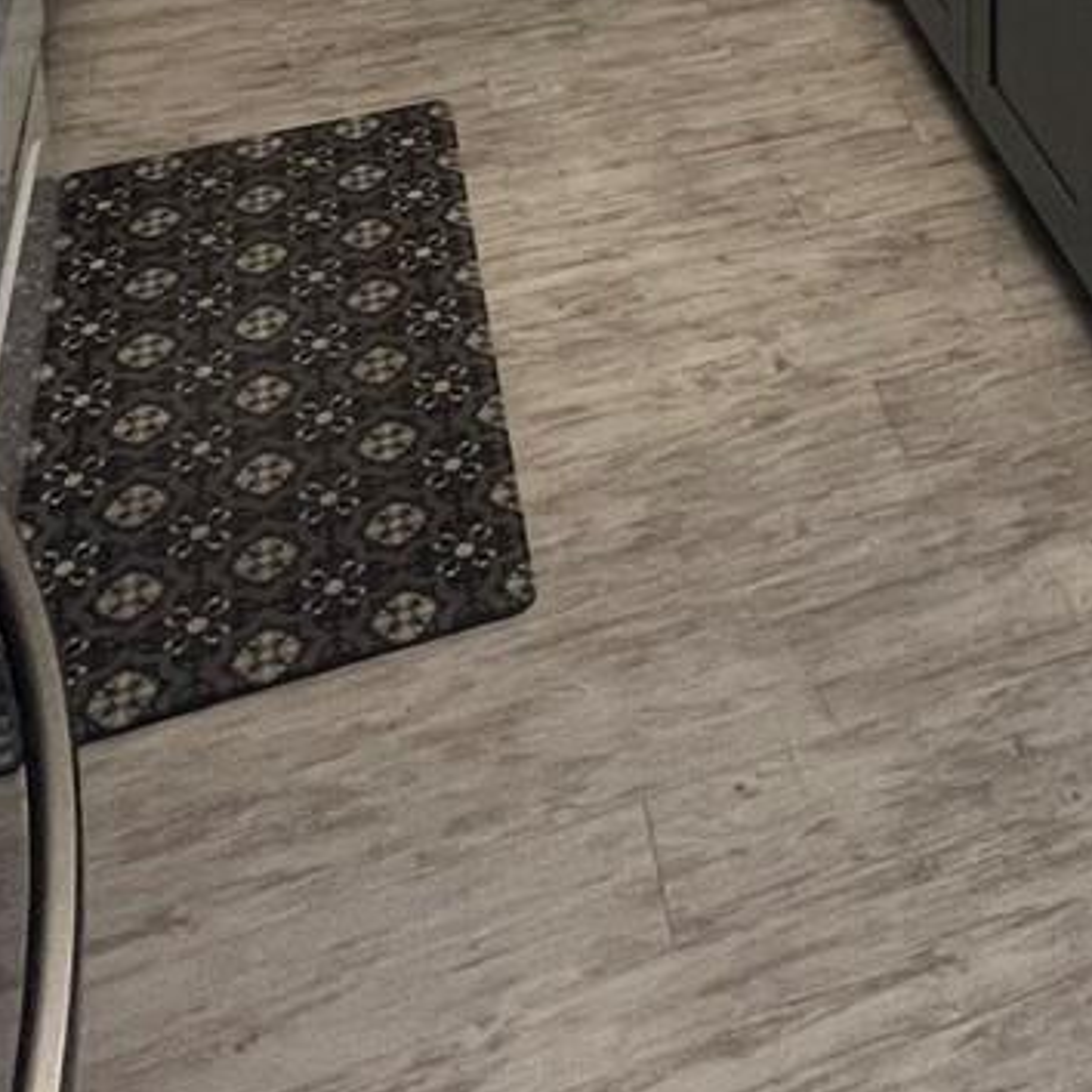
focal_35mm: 52
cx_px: 1101
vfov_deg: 23.9
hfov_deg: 30.4
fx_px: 1856
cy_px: -645
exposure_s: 1/60
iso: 200
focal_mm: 1.57
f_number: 1.8
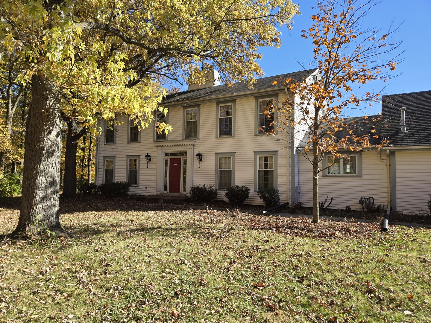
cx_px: 216
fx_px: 286
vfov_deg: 58.9
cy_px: 162
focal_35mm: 23
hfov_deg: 73.9
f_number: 1.8
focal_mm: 5.4
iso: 25
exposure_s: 1/852
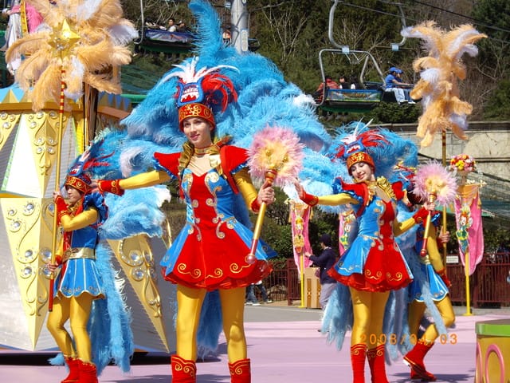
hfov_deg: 17.4
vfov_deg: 13.1
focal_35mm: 113
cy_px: 192
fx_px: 1665
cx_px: 255
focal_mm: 23.7
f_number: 5.4
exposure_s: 1/400
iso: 64
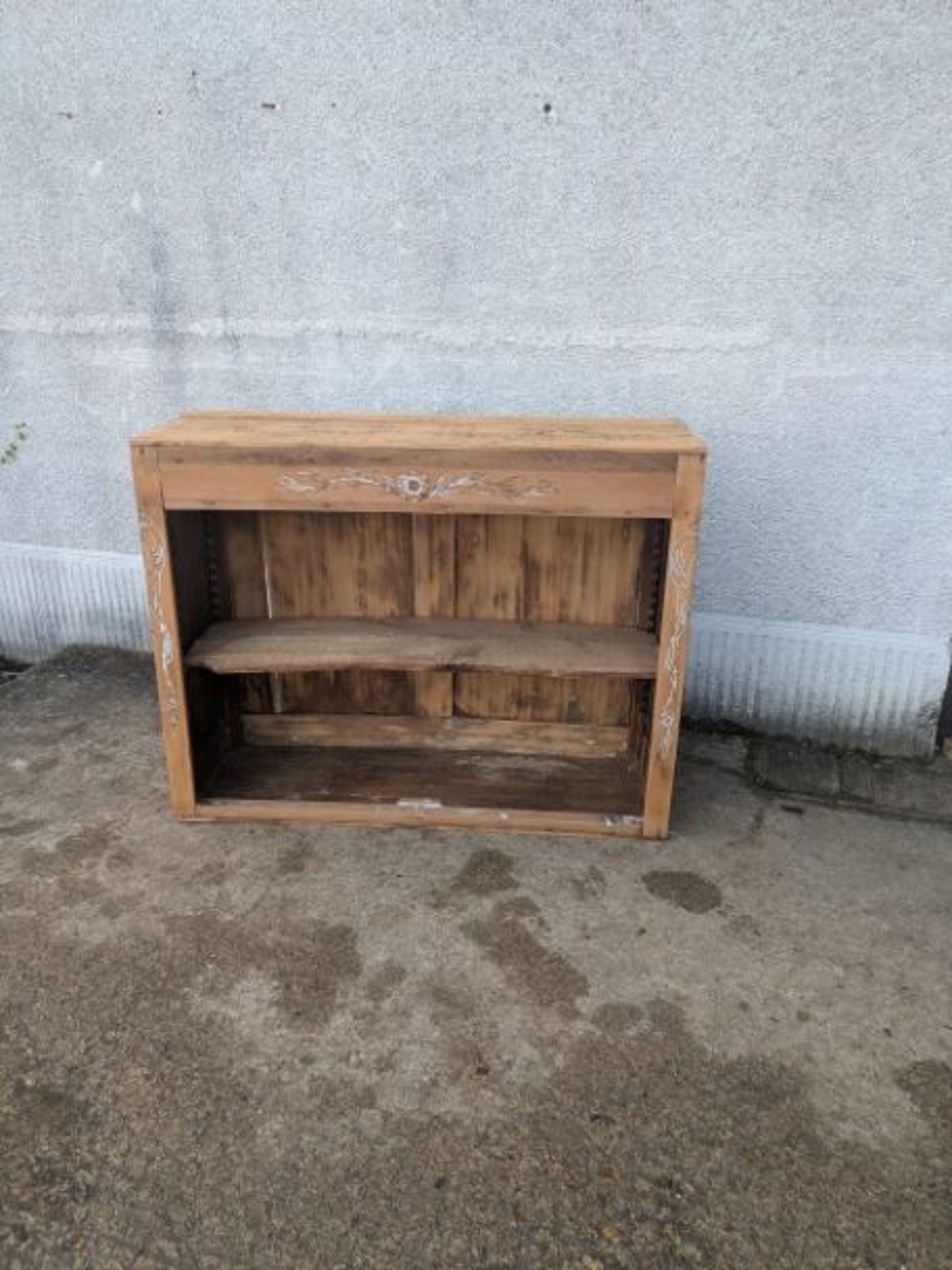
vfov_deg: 69.4
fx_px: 917
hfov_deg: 54.9
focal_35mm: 25
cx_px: 476
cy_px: 635
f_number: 1.89
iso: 55
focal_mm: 5.43
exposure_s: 1/331
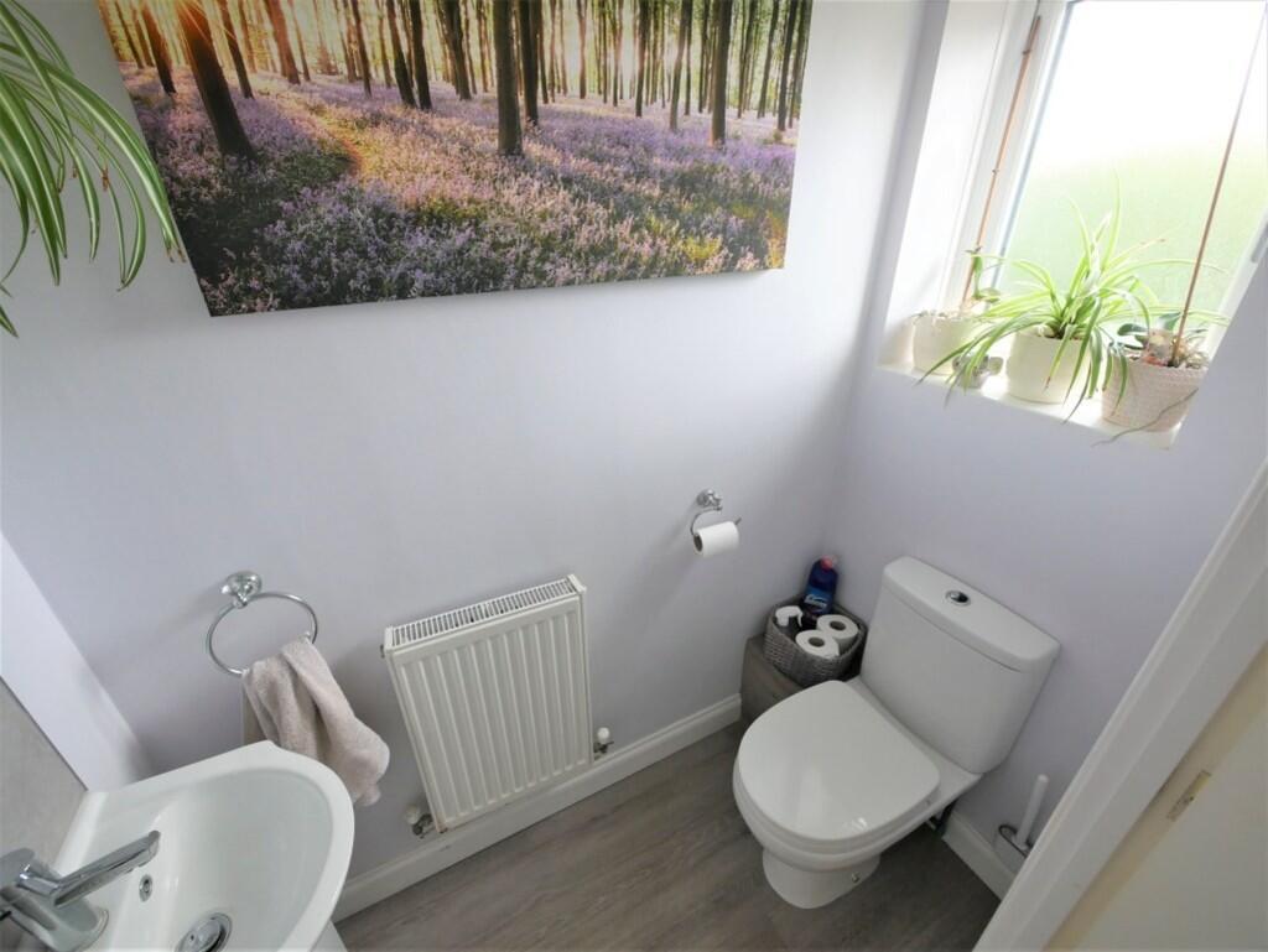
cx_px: 634
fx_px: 513
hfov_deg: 102.0
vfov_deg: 85.7
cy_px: 476
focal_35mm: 14
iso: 500
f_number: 4
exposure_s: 1/60
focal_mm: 7
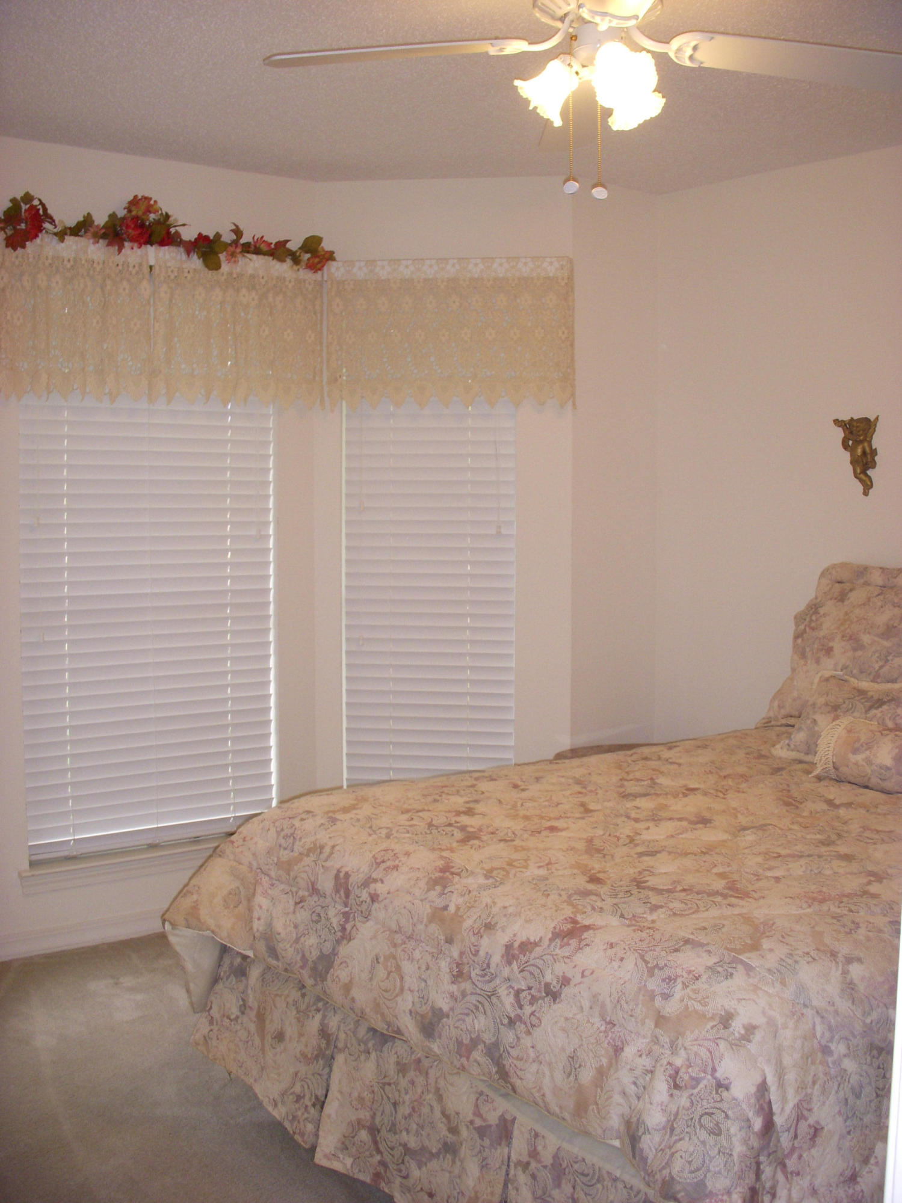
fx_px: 1321
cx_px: 451
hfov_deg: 37.7
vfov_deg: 49.0
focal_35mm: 38
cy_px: 602
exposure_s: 1/50
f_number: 3.3
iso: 160
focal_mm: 6.3
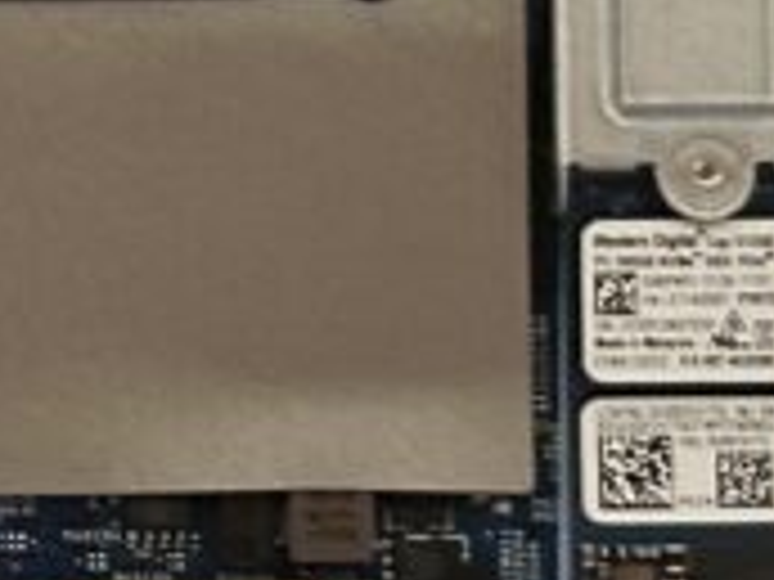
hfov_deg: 6.8
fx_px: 6372
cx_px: -698
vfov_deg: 5.2
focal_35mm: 285
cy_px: 495
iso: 640
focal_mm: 6.86
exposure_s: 1/20
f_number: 1.78
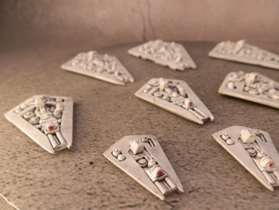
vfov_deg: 49.7
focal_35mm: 28
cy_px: 105
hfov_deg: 63.4
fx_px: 226
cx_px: 140
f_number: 3.1
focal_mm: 5
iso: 400
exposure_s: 1/200
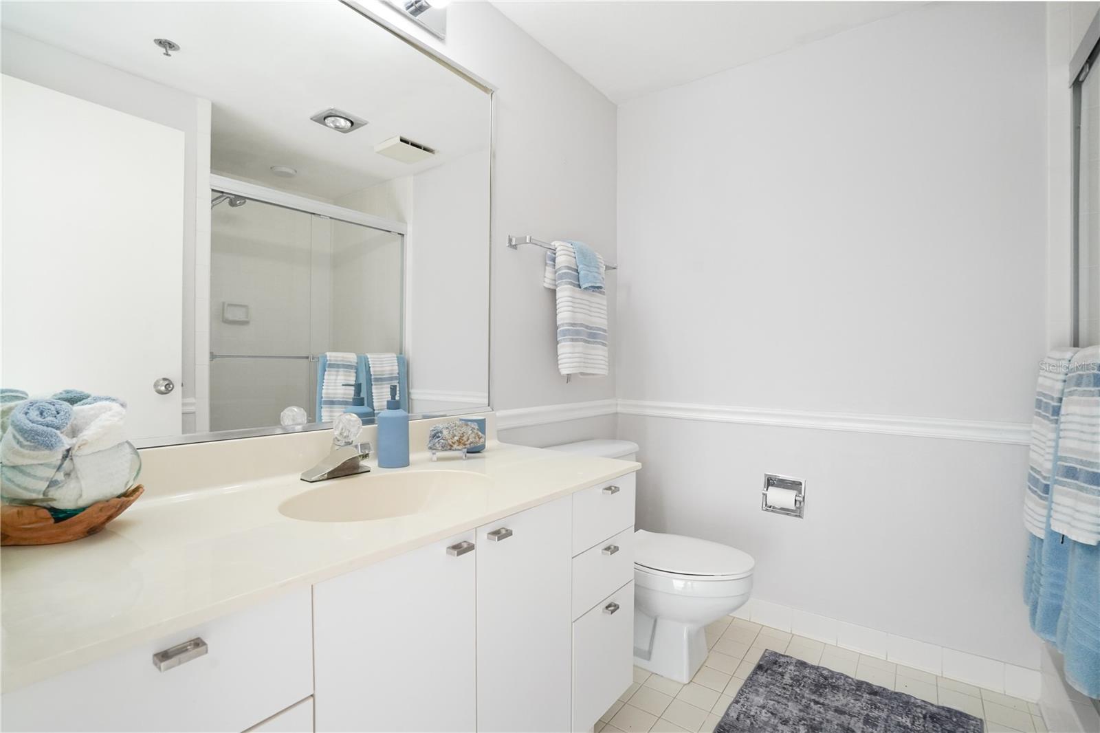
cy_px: 366
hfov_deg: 96.7
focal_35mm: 16
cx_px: 550
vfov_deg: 73.7
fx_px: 489
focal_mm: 16
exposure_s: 1/160
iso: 1600
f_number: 8
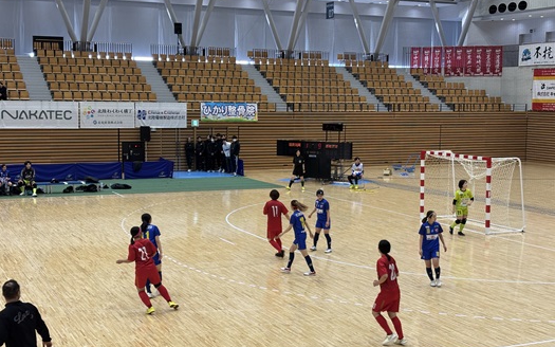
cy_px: 181
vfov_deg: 23.1
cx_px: 281
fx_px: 847
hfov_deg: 36.3
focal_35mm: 56
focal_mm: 5.96
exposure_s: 1/120
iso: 50
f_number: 1.6
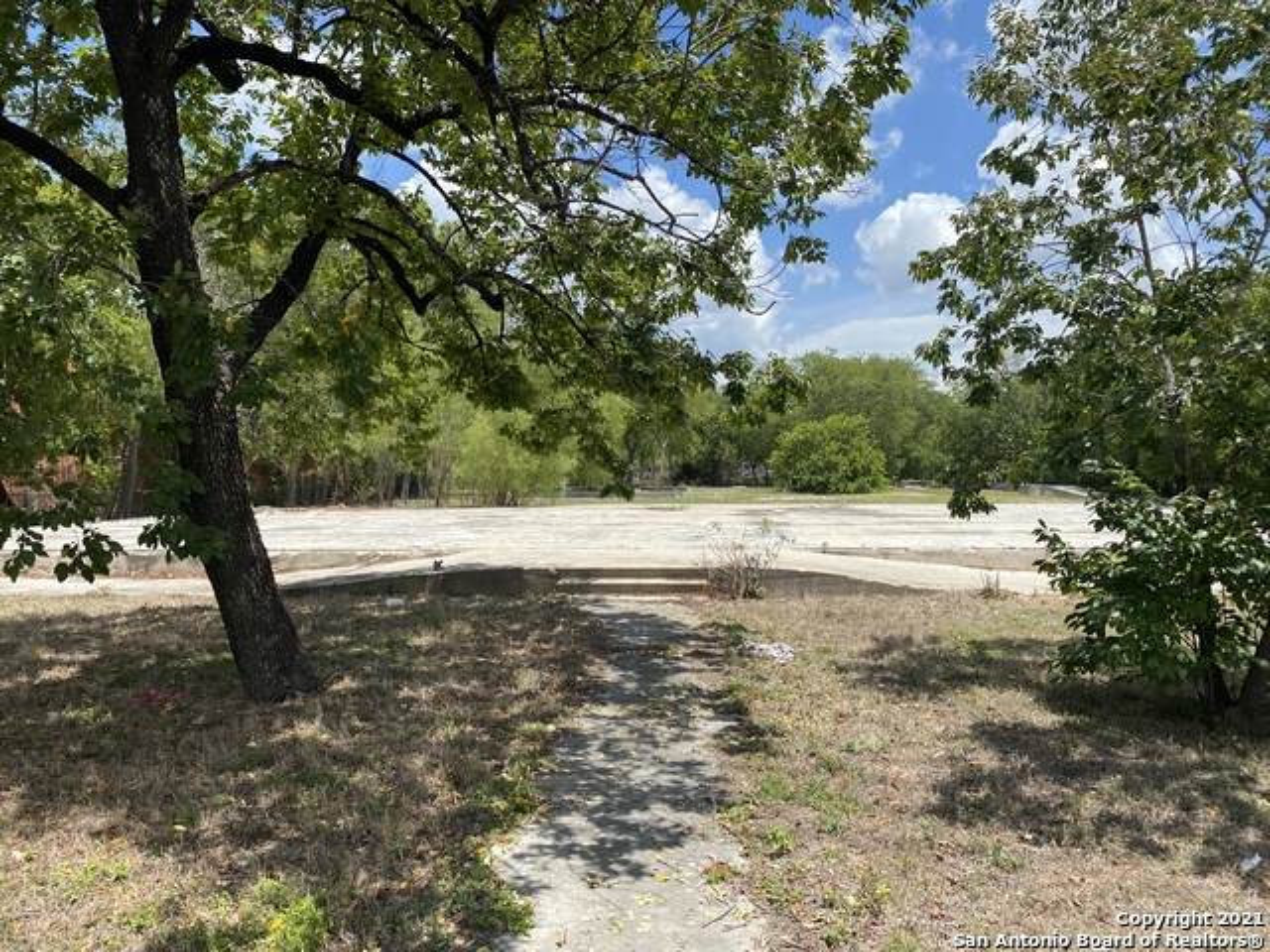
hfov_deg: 67.3
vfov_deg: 53.1
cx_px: 635
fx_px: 954
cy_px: 476
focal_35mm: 26
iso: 32
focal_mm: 4.25
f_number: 1.8
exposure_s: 1/2513
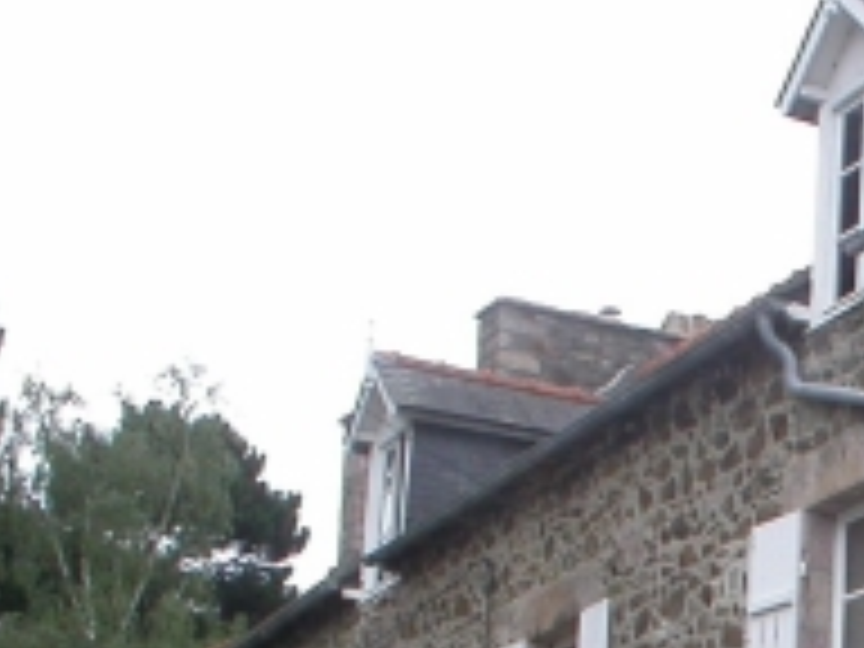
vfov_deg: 9.3
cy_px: 846
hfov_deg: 12.1
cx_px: 1260
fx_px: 3894
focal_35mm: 156
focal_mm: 9.1
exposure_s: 1/136
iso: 100
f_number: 5.5
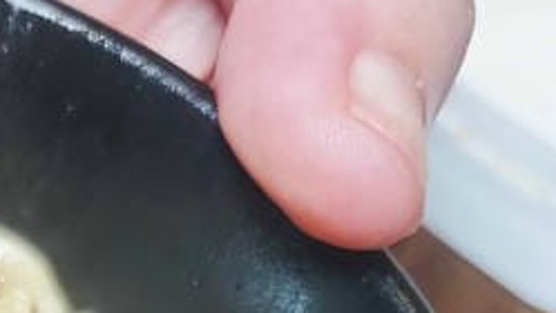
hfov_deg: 14.9
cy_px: 823
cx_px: -514
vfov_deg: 8.8
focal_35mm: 121
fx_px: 1784
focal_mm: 8.72
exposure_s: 1/400
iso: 2500
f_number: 2
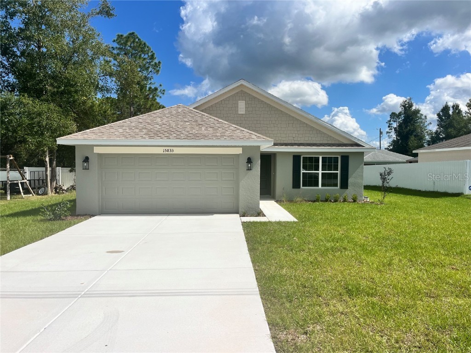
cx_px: 236
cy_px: 176
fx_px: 354
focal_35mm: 26
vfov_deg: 53.1
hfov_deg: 67.3
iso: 50
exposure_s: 1/8403
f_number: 1.6
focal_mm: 5.1
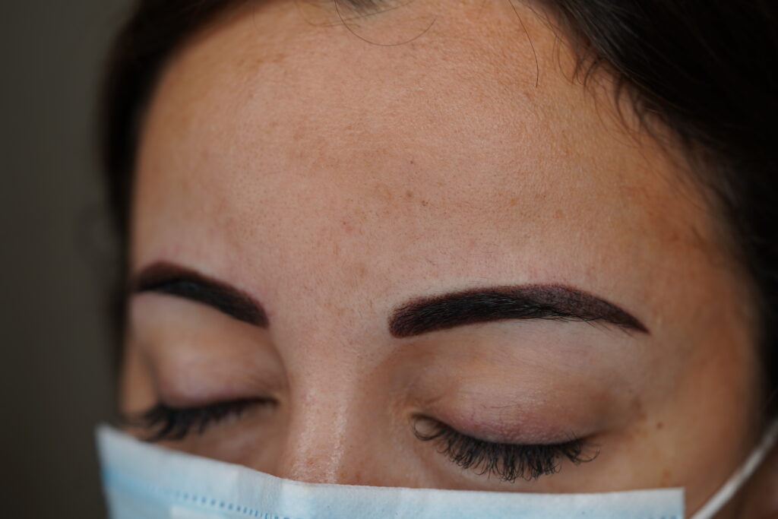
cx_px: 389
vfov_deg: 15.2
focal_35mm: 90
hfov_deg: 22.6
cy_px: 260
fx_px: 1945
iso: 125
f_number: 4
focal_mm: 90
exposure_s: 1/160
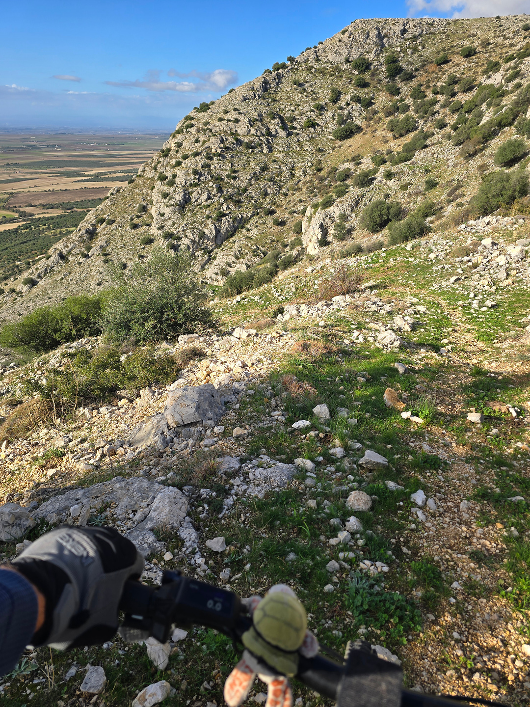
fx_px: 470
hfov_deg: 58.9
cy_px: 354
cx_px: 265
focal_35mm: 23
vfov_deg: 73.9
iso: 12
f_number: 1.7
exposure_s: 1/566
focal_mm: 6.3
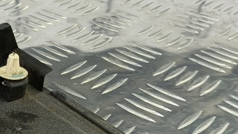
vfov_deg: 17.7
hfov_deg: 28.7
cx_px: -28
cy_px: 146
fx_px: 417
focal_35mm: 66
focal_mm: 4.11
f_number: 1.6
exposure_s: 1/50
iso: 155
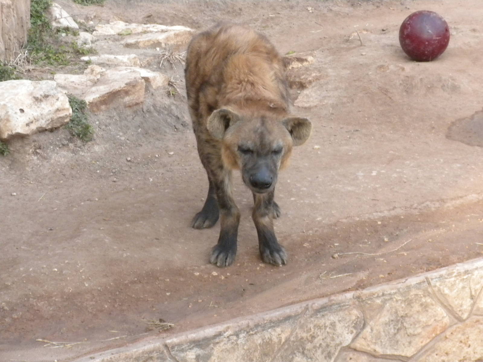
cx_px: 242
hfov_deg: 16.6
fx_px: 1660
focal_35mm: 119
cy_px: 181
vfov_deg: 12.5
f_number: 5.1
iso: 411
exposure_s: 1/157
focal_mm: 21
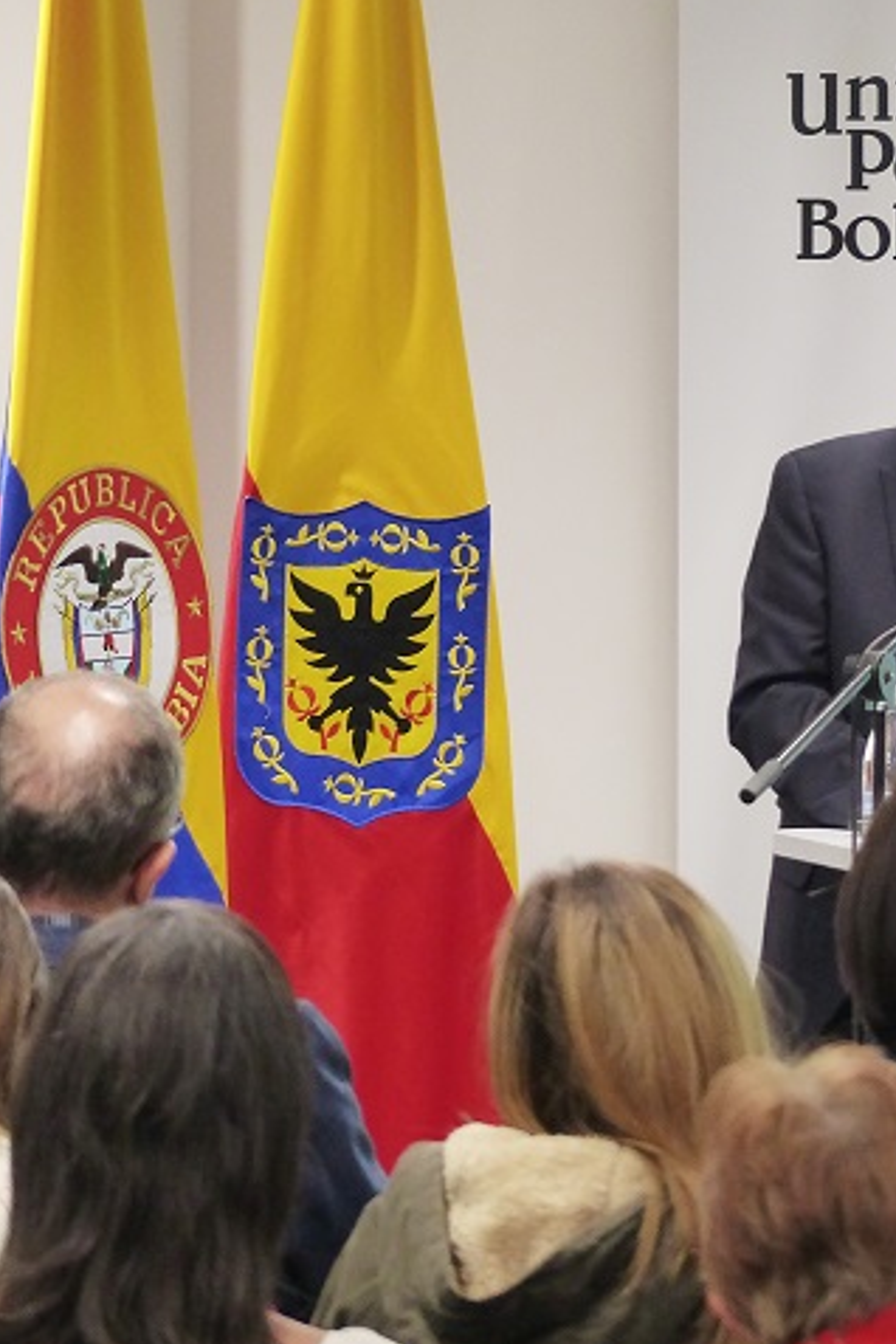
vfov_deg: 6.5
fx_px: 11759
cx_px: 617
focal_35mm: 315
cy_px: 579
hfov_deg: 4.4
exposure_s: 1/50
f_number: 2.8
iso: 400
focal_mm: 35.6
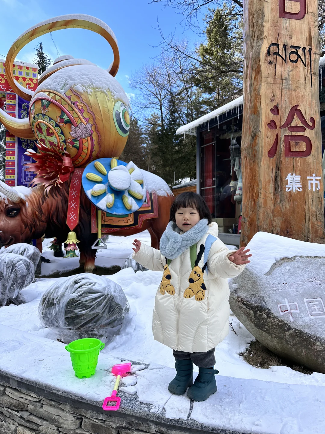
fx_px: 300
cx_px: 162
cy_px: 217
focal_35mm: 24
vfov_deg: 71.6
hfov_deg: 56.8
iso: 80
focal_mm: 6.86
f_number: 1.78
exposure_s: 1/1183
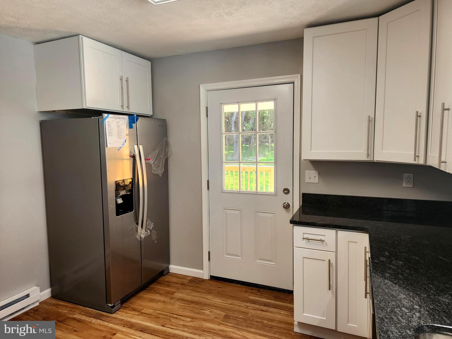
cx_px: 226
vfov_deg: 58.9
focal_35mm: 23
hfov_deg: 73.9
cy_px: 170
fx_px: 300
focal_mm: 6.4
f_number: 1.8
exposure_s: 1/120
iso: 100
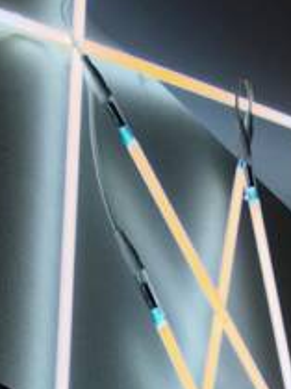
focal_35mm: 146
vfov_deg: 11.0
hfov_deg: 10.1
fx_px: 1640
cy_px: 995
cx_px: 63
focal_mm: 3.99
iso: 20
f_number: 1.8
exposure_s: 1/162
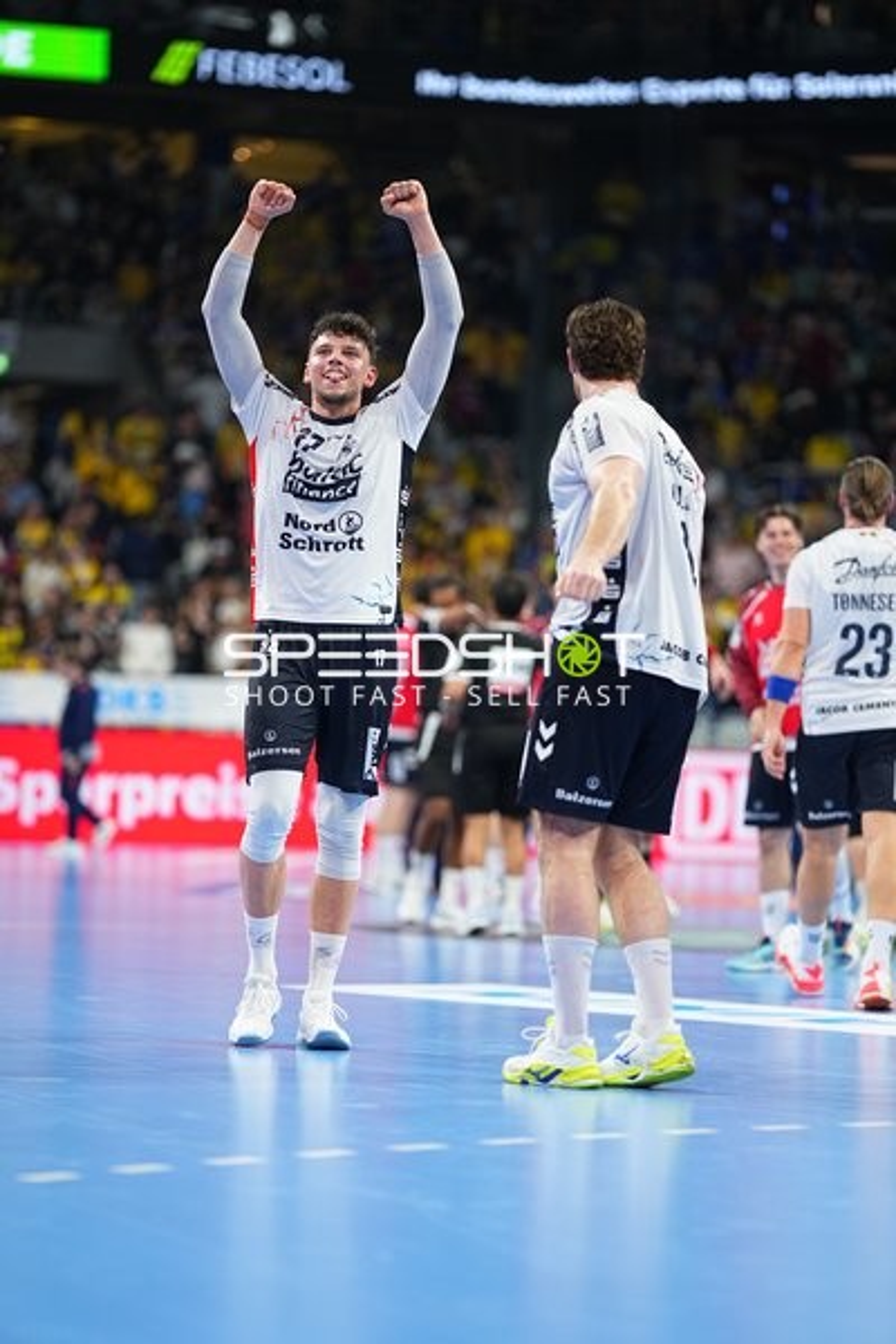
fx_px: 5040
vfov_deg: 15.2
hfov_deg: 10.2
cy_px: 672
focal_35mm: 135
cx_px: 448
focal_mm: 135
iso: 1000
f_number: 1.8
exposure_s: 1/1600
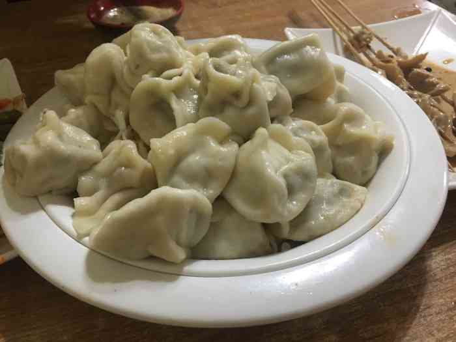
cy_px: 171
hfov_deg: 61.7
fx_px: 382
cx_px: 228
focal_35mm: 29
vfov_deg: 48.2
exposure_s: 1/8
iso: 100
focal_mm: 4.15
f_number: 2.2
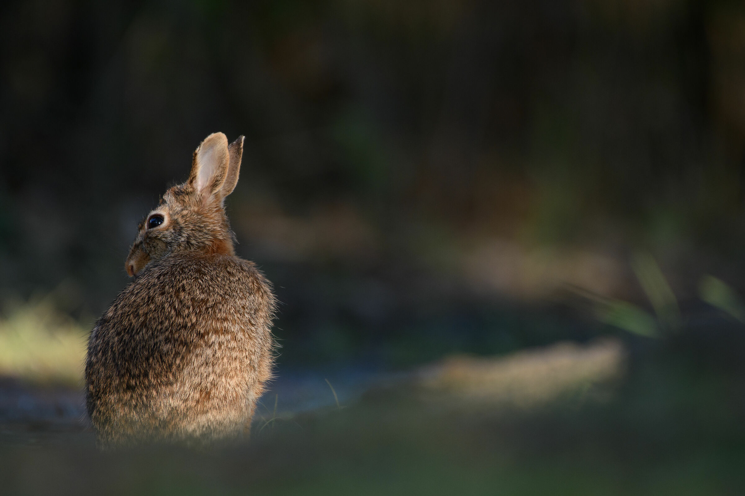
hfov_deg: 2.7
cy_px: 248
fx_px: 15520
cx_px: 372
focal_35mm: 750
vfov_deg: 1.8
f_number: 5.6
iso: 500
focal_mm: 500
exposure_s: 1/250
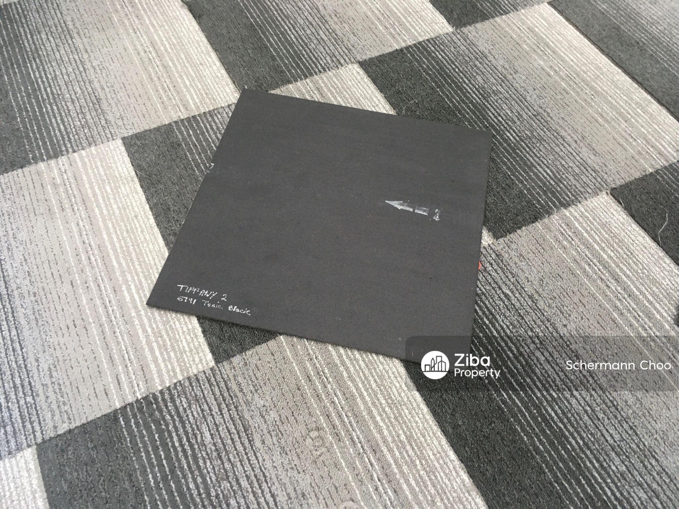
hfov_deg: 61.7
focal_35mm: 29
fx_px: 569
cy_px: 254
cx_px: 340
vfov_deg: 48.2
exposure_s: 1/33
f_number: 2.2
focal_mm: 4.15
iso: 160
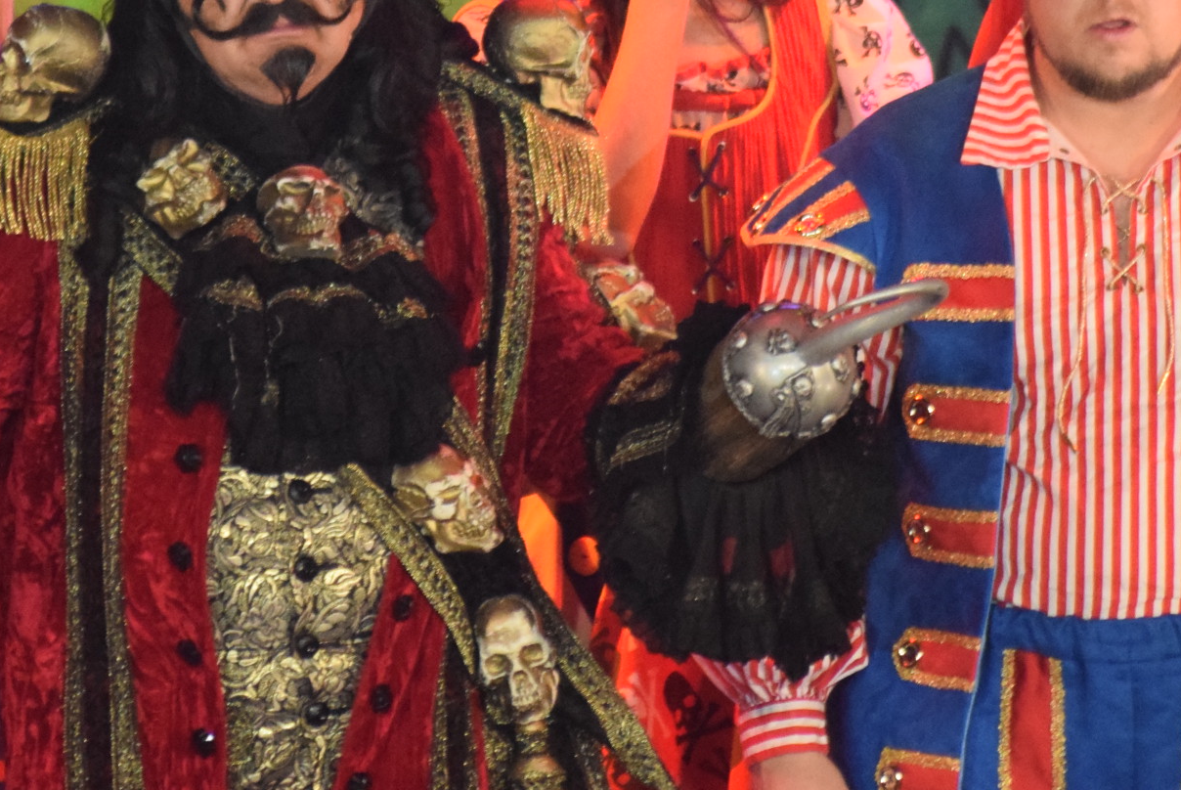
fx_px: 32935
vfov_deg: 1.4
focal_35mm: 1003
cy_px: -63
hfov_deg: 2.1
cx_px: 537
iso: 3200
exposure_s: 1/500
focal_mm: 270
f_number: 5.6
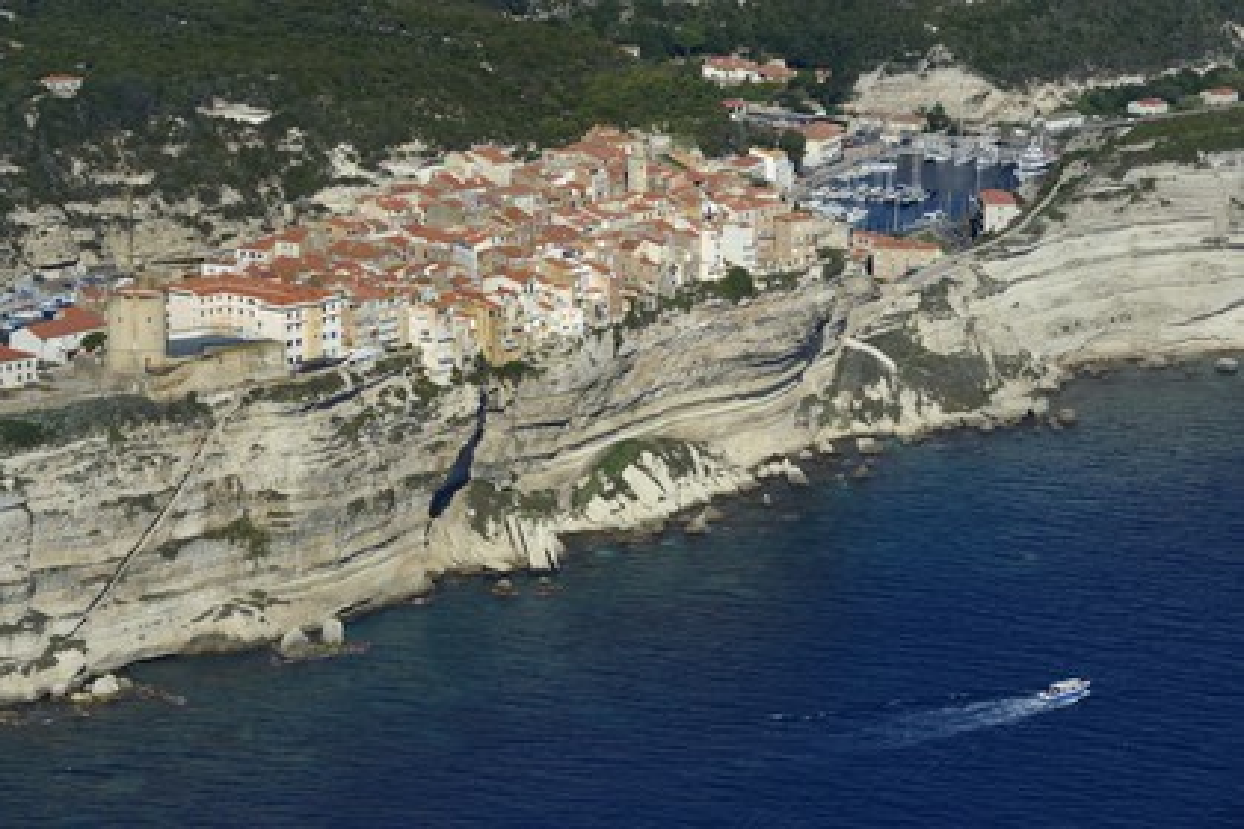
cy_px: 414
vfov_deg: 9.1
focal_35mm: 150
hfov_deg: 13.7
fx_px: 5183
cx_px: 622
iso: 400
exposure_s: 1/800
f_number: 11
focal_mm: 150
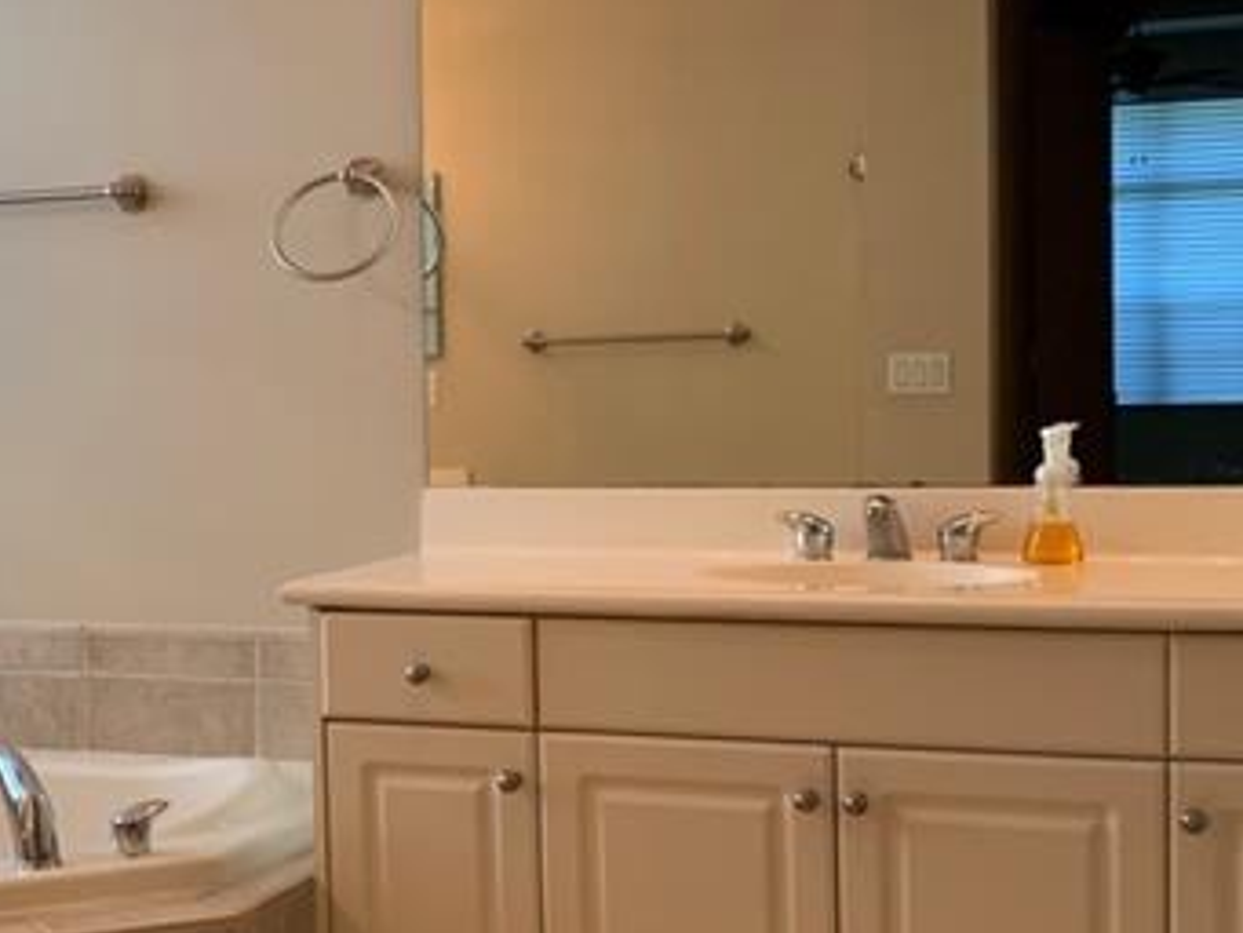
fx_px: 2191
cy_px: 547
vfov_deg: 24.0
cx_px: 255
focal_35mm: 61
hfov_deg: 30.9
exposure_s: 1/120
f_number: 1.8
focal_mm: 4.25
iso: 64
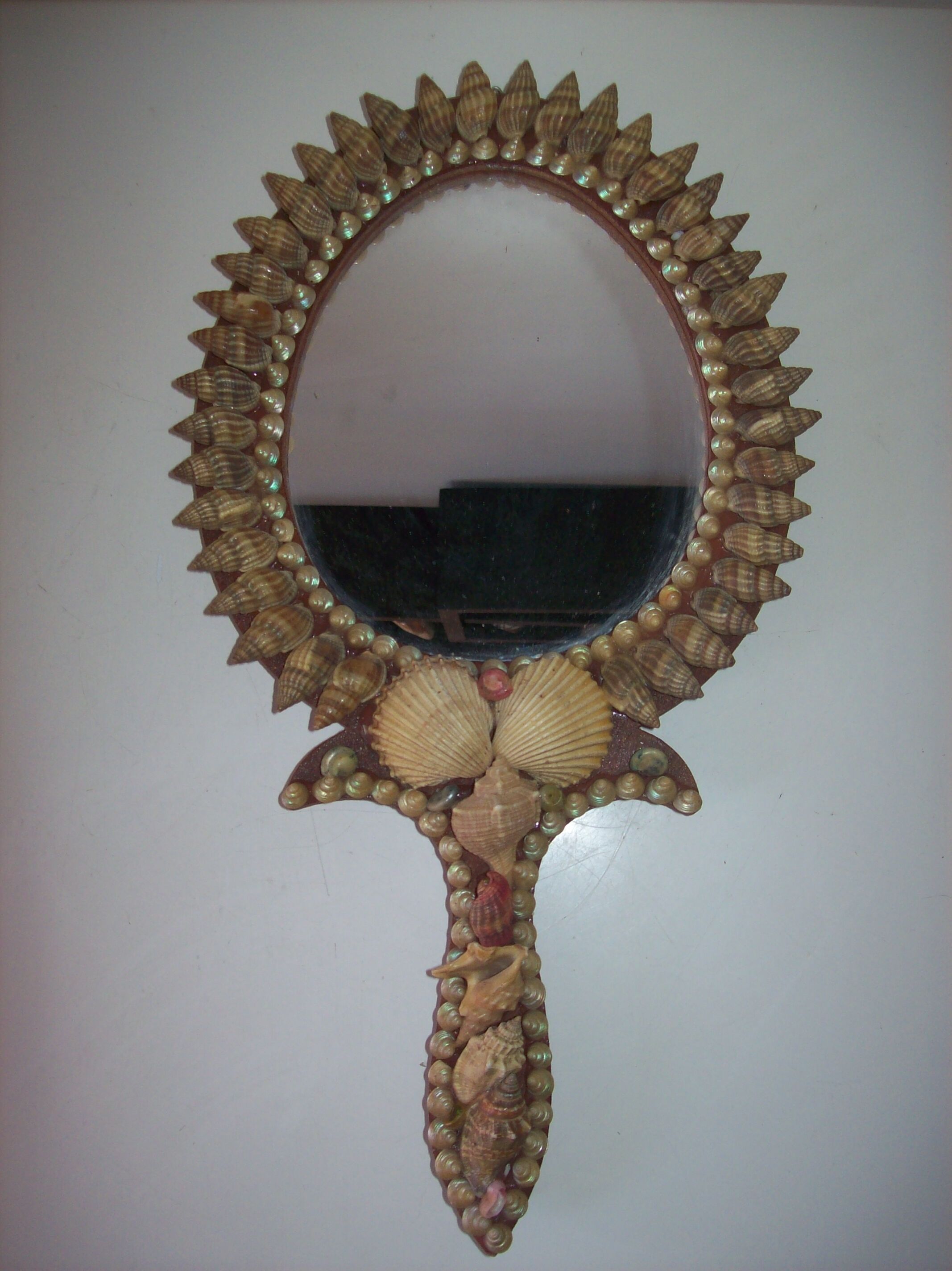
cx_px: 476
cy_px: 636
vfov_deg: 51.4
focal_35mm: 36
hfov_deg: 39.6
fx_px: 1321
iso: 80
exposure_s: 1/64
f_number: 2.7
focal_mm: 6
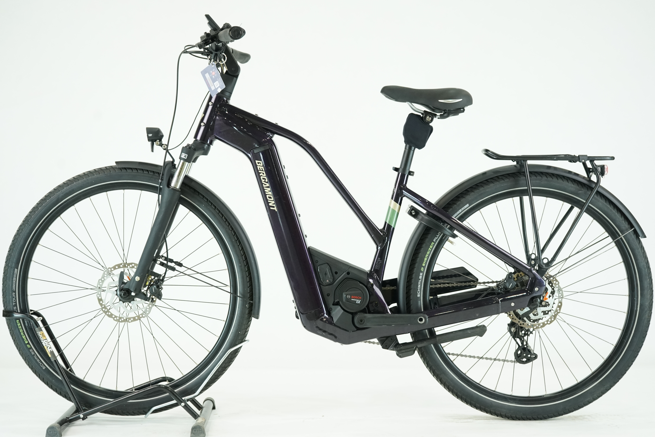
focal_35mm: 57
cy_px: 218
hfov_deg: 35.1
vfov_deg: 23.8
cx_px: 328
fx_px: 1037
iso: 2000
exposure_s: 1/200
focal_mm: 57
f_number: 5
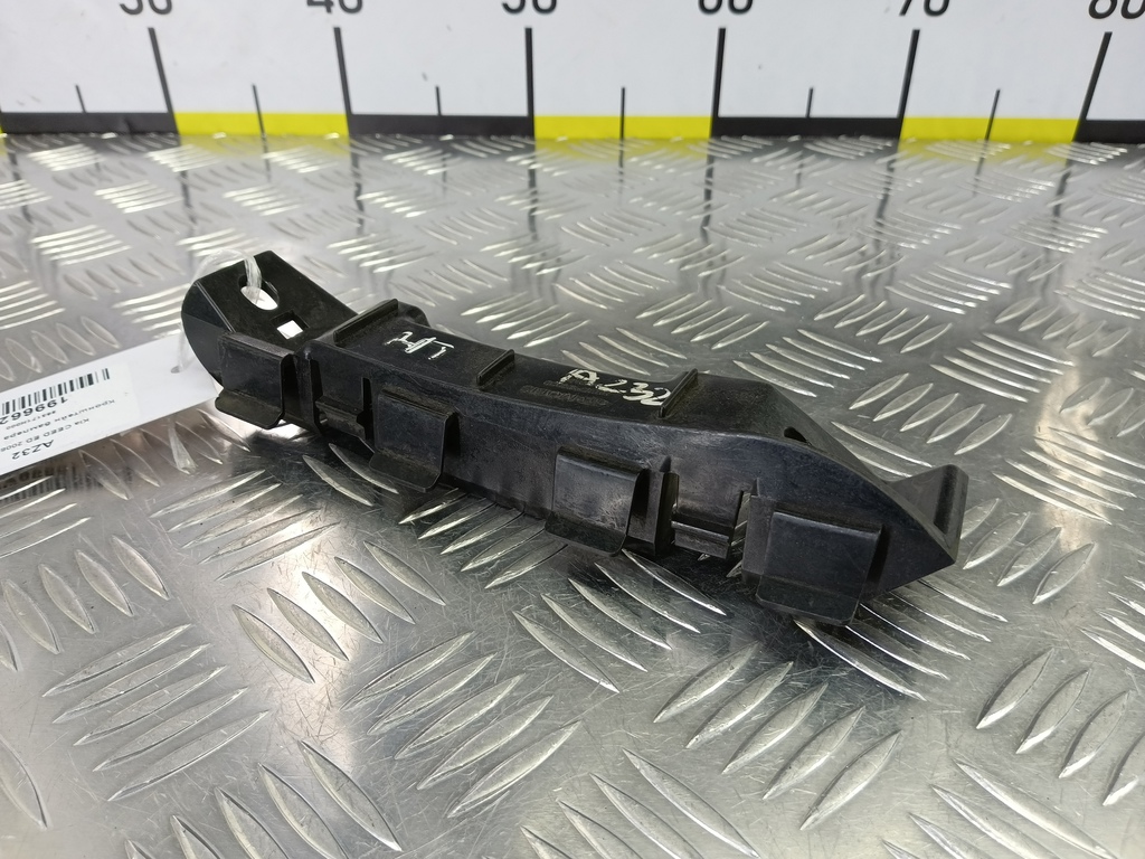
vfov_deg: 58.9
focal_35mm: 23
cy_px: 430
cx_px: 572
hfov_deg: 73.9
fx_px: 761
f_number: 1.6
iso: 136
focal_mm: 4.11
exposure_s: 1/50
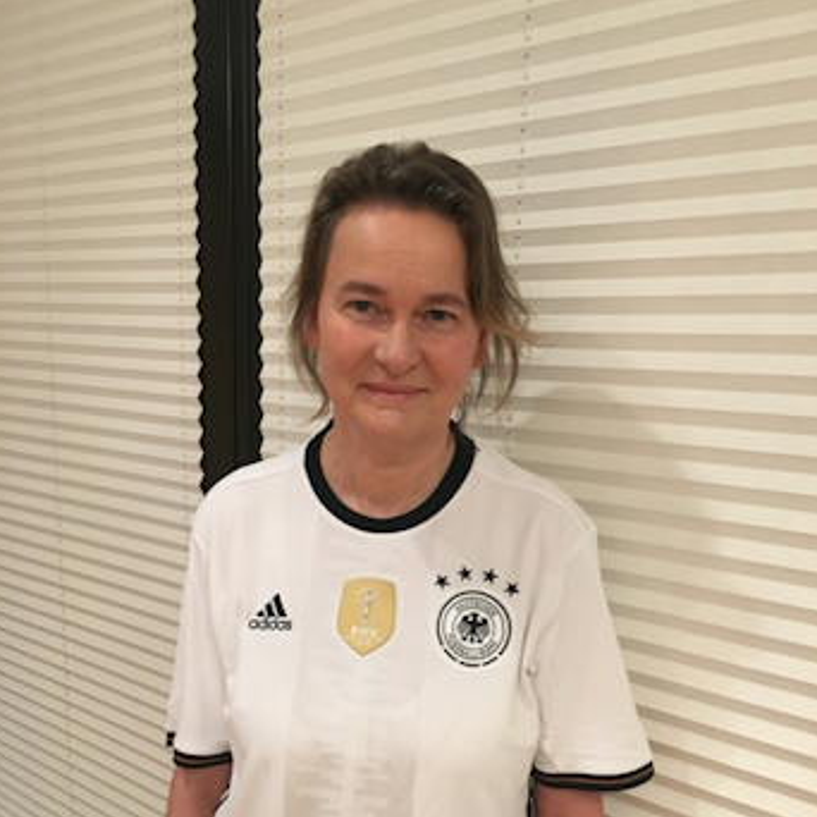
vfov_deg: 46.8
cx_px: 404
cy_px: 515
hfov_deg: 47.2
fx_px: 935
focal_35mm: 35
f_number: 2.2
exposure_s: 1/33
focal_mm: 4.15
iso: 200
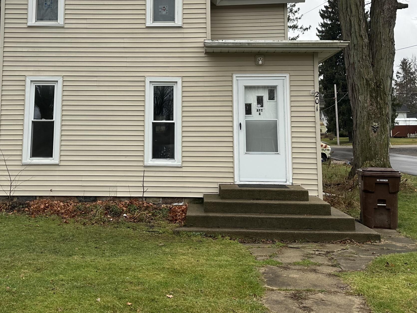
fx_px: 518
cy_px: 83
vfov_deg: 33.0
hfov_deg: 43.6
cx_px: 167
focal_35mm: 43
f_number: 1.78
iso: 80
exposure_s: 1/810
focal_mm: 6.86
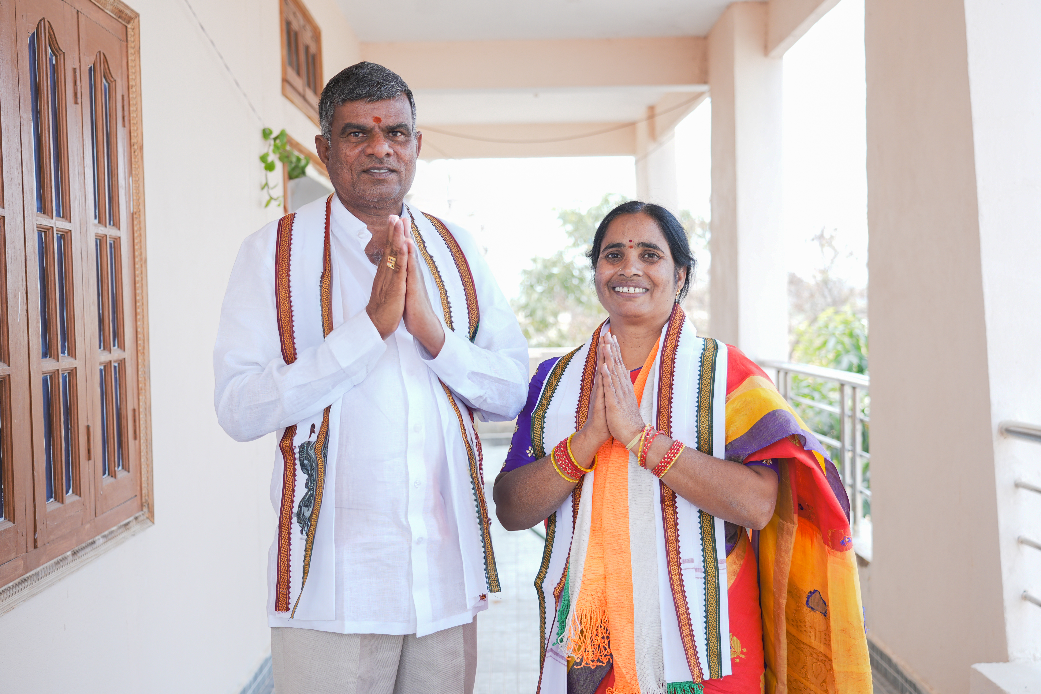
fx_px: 1330
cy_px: 347
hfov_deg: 42.7
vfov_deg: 29.2
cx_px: 520
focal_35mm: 46
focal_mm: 46
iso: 160
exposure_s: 1/125
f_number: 4
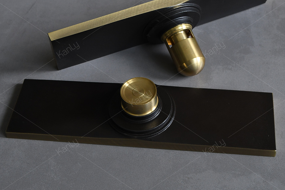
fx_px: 317
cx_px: 141
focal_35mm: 40
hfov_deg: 48.5
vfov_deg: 33.4
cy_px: 97
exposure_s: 1/30
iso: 640
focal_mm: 26
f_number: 8
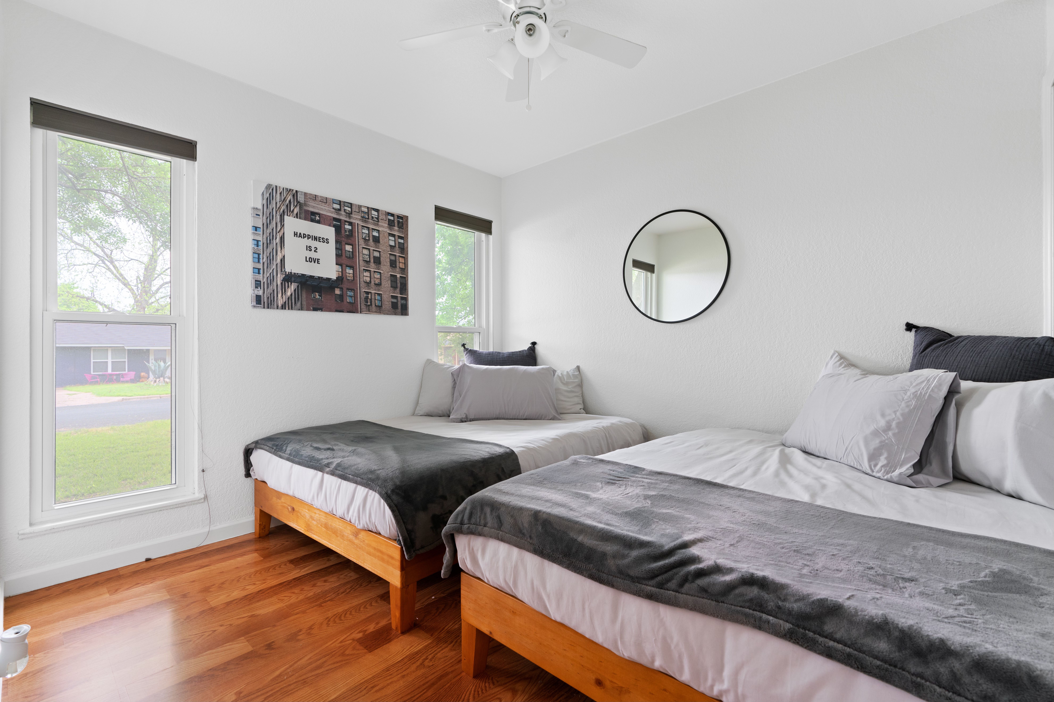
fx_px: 468
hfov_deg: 96.7
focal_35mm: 16
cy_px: 351
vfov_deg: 73.7
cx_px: 527
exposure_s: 1/40
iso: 400
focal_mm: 16
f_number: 8
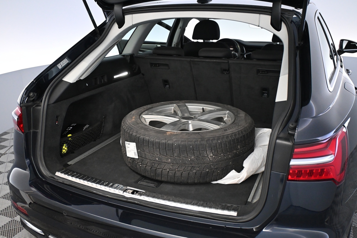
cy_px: 119
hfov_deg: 56.1
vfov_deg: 39.1
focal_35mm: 34
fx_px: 335
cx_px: 178
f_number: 4
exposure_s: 1/125
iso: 3200
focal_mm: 22.5
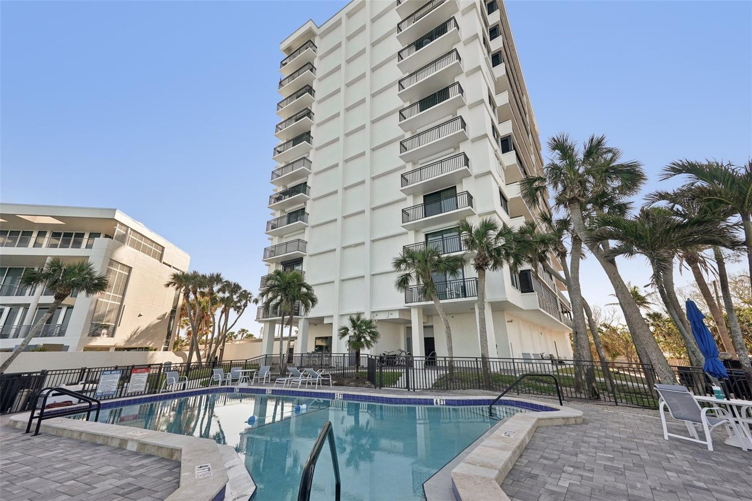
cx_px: 376
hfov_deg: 96.7
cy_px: 250
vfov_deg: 73.7
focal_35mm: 16
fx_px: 334
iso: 400
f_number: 8
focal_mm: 16
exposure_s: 1/800
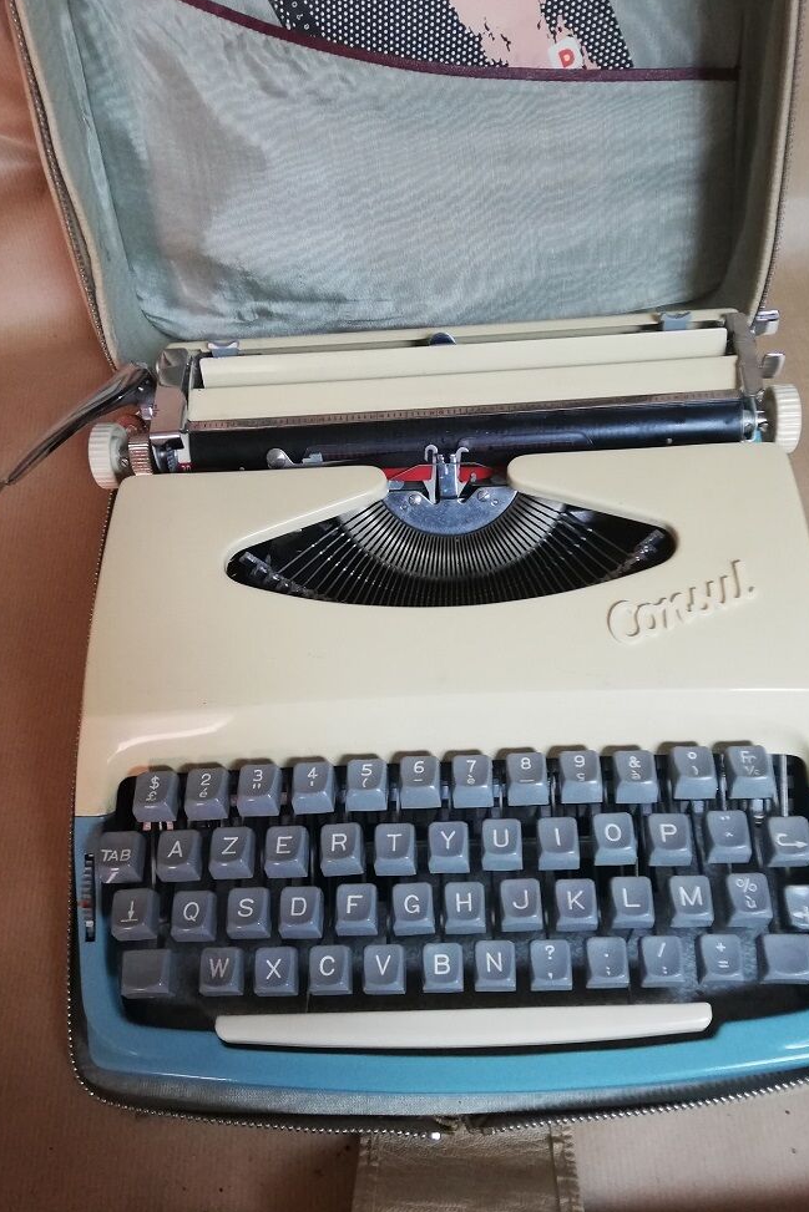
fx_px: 943
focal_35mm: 28
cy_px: 607
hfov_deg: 46.4
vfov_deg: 65.5
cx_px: 439
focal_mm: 3.81
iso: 400
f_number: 2.2
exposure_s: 1/25
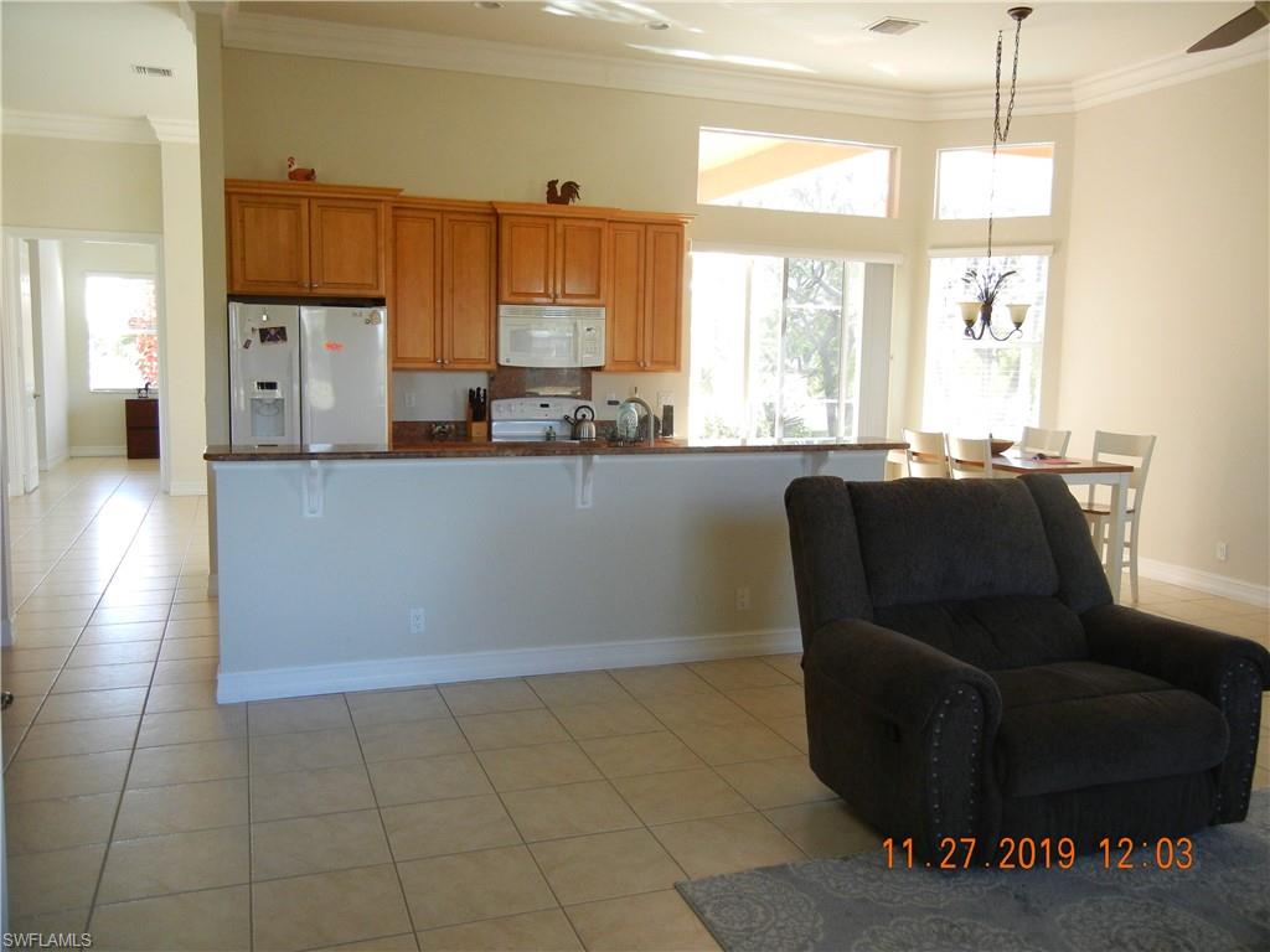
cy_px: 476
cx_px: 635
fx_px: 1101
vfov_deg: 46.8
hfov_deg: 60.0
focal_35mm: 30
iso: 400
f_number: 3.5
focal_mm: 5.4
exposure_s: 1/58
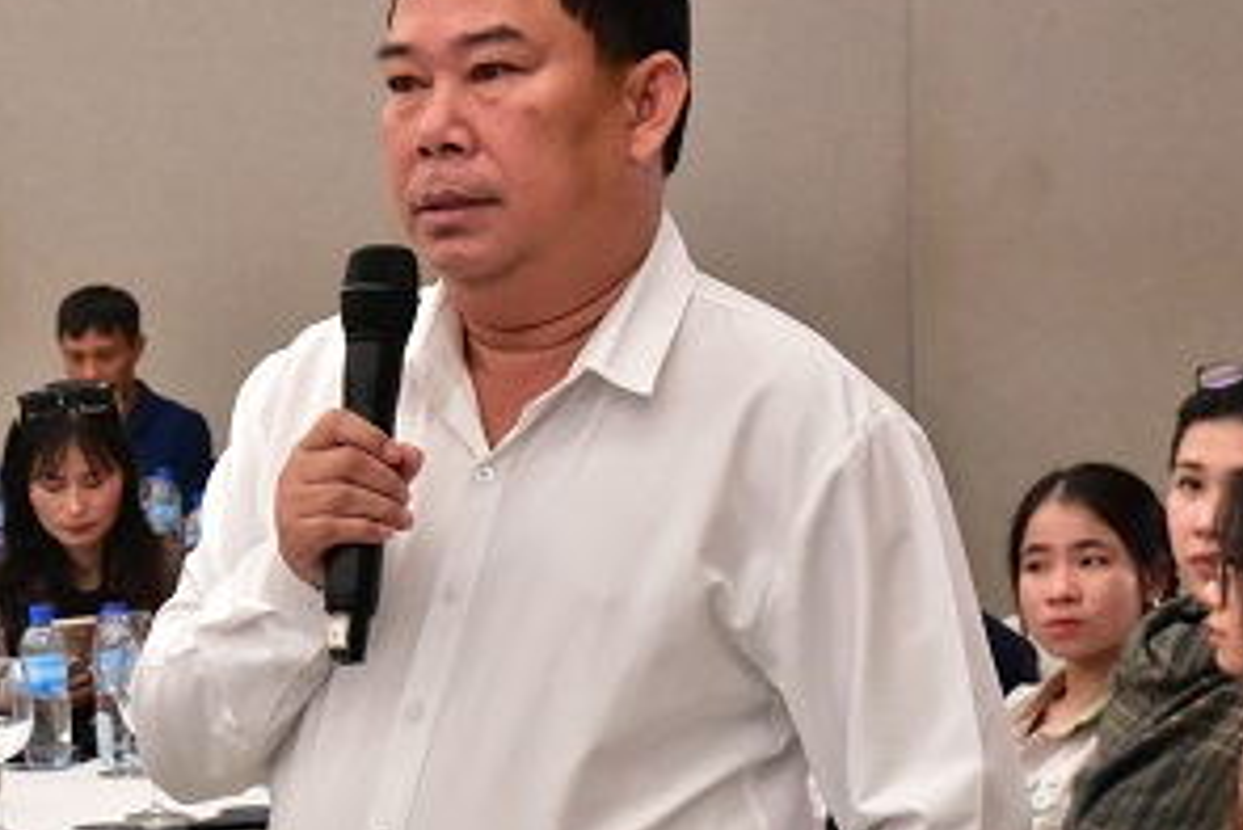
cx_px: 215
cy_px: 615
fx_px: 4560
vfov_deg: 10.4
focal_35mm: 132
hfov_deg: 15.4
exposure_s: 1/60
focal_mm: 65
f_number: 10
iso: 4500
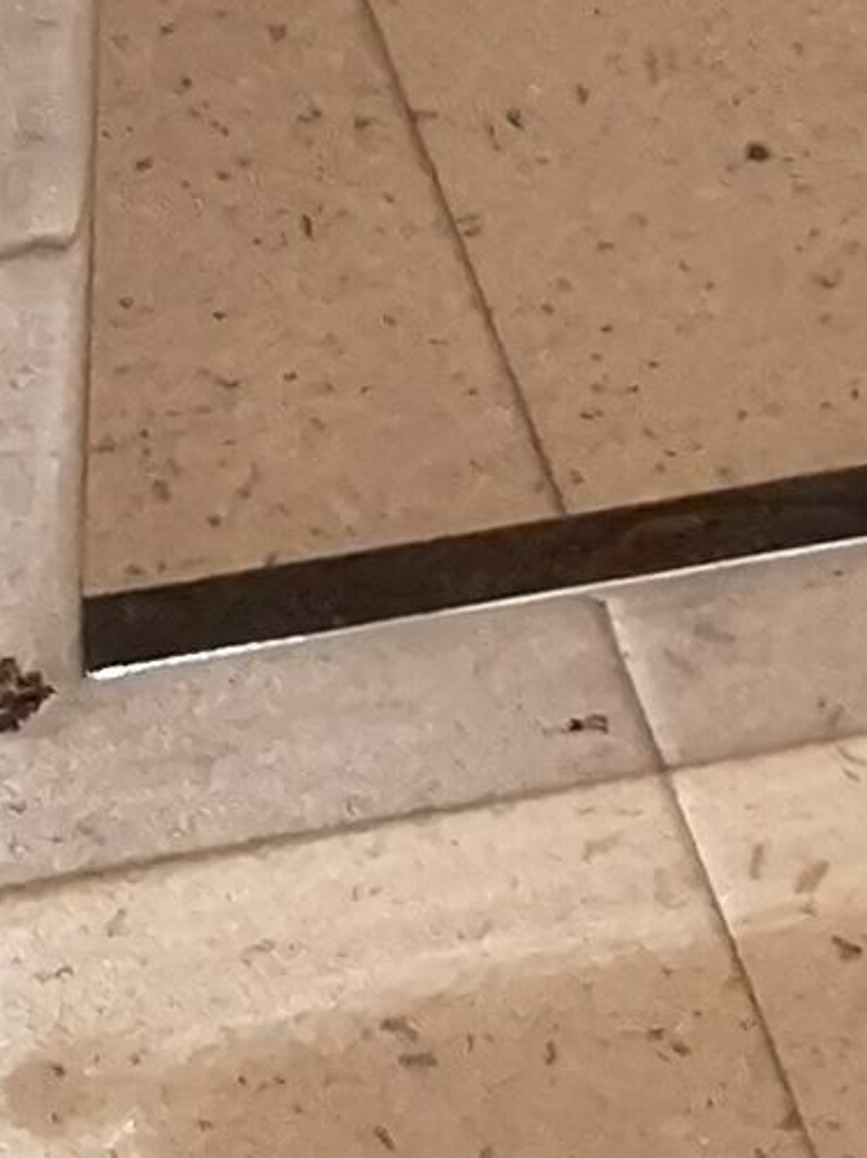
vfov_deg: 8.8
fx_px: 7156
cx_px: 1209
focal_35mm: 214
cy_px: -1096
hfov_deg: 6.9
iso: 500
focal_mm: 3.95
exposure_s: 1/25
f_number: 1.8
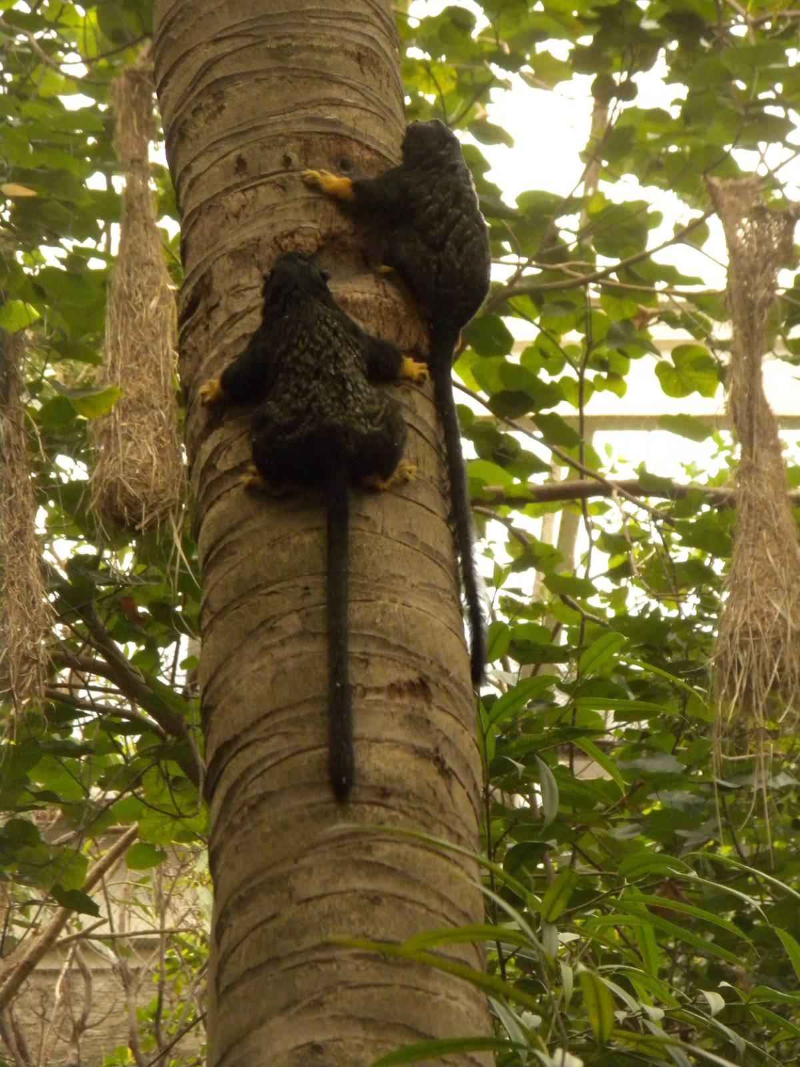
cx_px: 400
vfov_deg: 8.3
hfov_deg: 6.2
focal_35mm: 238
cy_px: 534
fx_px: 7334
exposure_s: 1/154
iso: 400
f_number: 5.2
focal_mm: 42.1
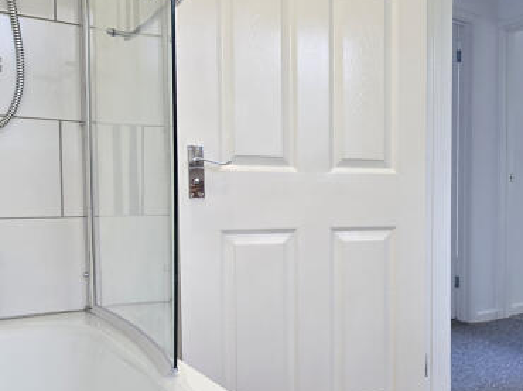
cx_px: 475
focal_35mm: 36
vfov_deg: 39.5
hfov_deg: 46.2
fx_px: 544
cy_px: 229
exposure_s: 1/50
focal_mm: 2.2
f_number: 2.2
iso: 80
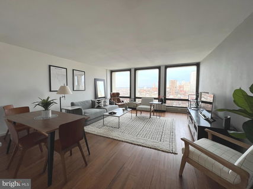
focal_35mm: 13
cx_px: 126
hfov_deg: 106.2
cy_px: 94
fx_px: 95
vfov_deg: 89.9
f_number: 1.8
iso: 32
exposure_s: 1/122
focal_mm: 1.57
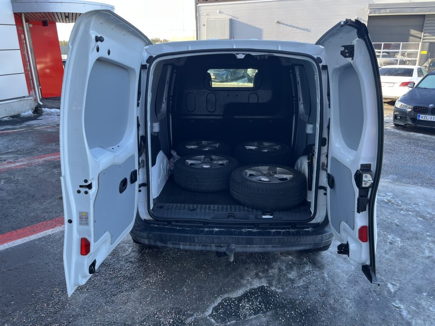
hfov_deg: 67.3
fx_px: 327
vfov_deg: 53.1
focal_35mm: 26
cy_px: 163
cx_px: 218
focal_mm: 5.1
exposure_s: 1/122
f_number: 1.6
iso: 32
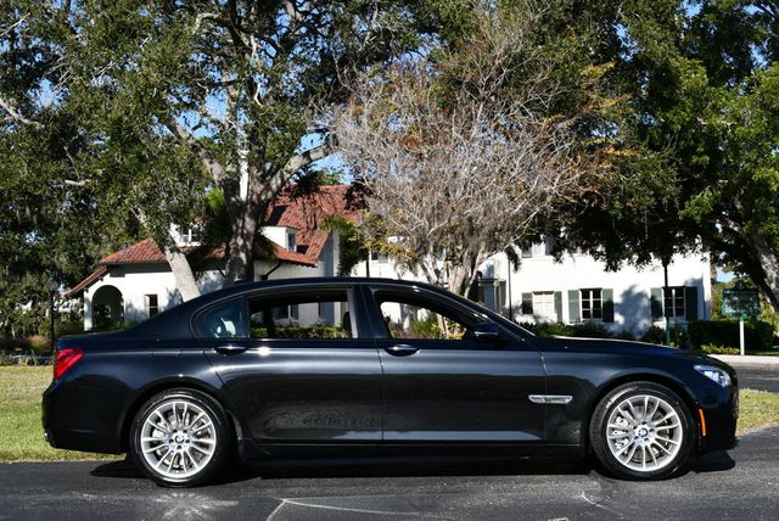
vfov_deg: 25.1
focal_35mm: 54
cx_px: 390
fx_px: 1170
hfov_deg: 36.8
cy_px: 260
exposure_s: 1/320
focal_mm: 27
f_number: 9
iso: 100
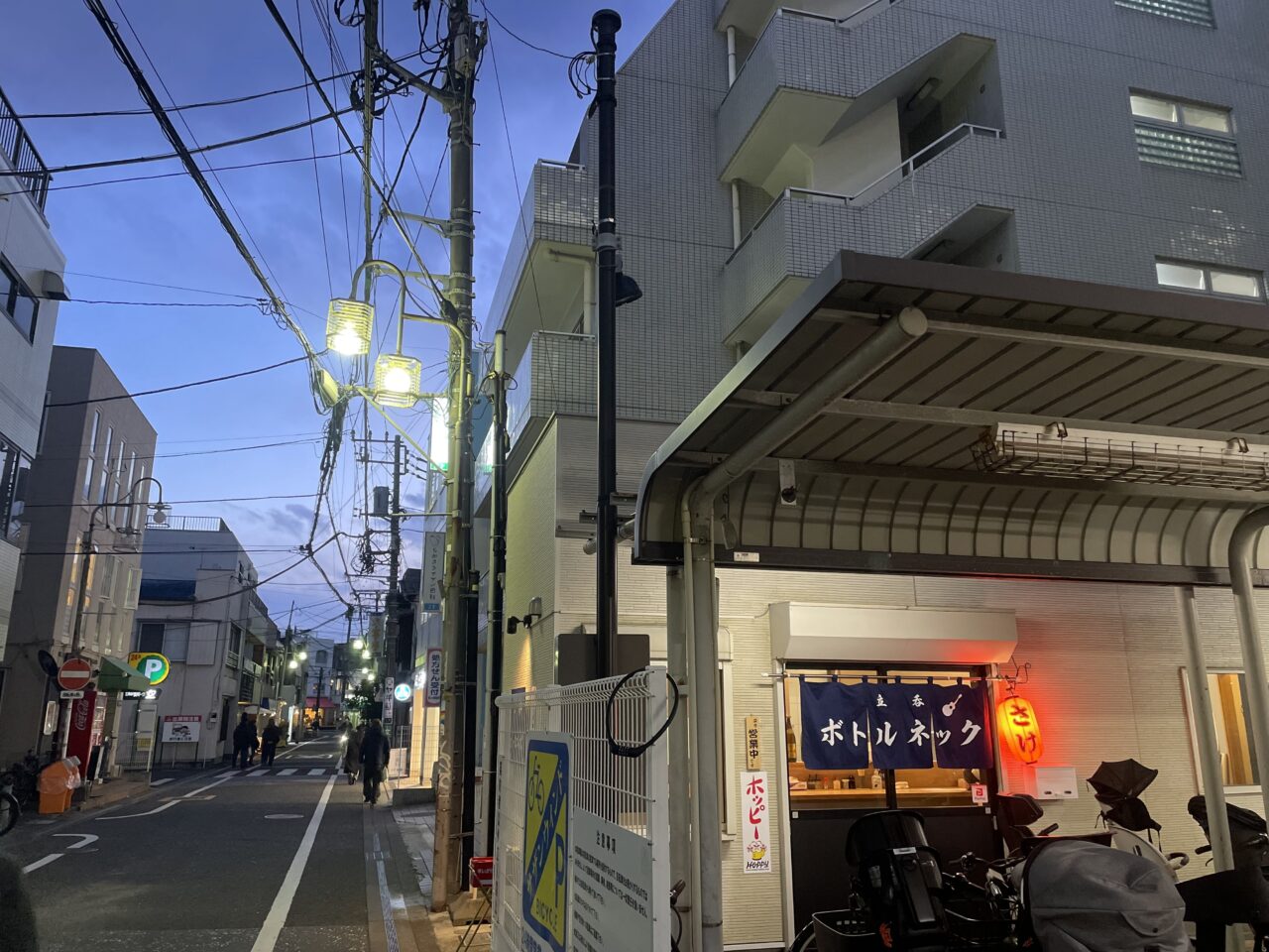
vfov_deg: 53.1
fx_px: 953
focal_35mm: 26
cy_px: 476
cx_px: 634
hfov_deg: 67.3
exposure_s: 1/50
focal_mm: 4.2
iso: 320
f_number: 1.6
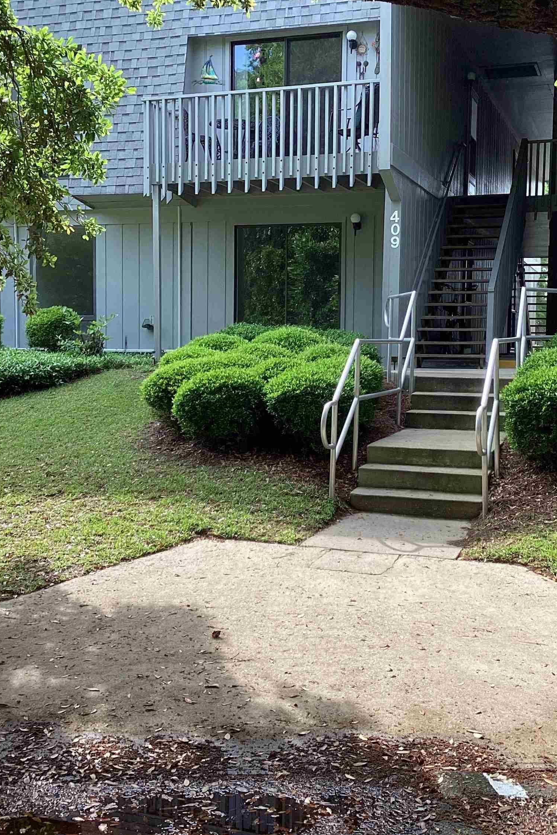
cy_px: 412
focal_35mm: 44
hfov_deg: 30.5
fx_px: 1021
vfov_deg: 44.5
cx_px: 298
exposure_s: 1/170
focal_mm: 3.3
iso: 25
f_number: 2.4
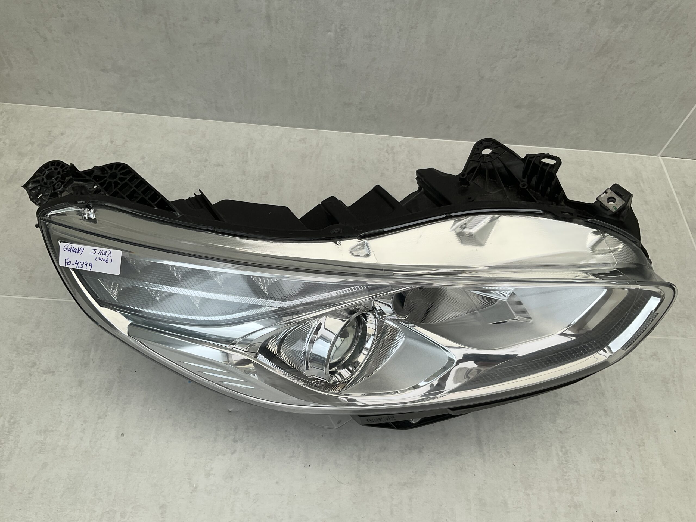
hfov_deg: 61.7
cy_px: 261
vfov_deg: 48.2
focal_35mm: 29
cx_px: 348
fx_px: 583
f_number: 1.8
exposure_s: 1/500
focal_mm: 3
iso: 16
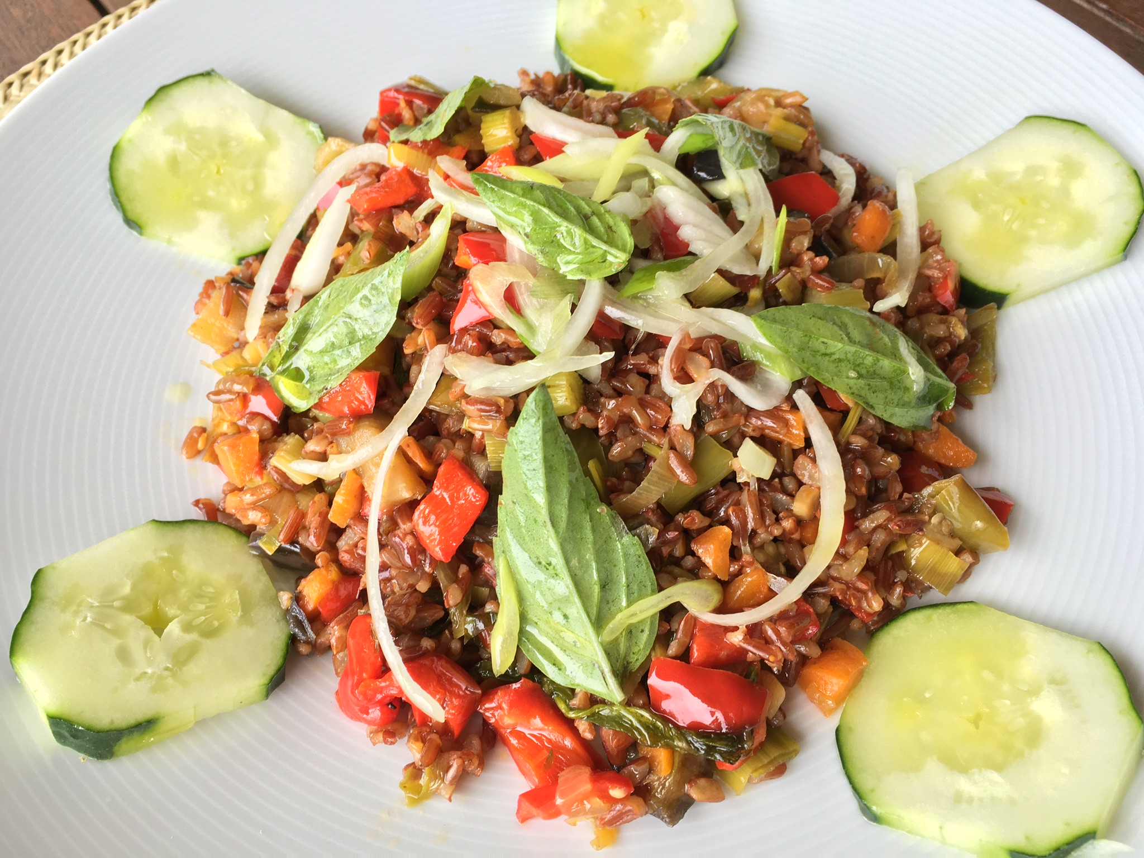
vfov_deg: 48.2
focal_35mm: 29
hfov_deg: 61.7
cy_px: 429
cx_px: 572
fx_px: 958
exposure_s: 1/100
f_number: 2.2
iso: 25
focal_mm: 4.15
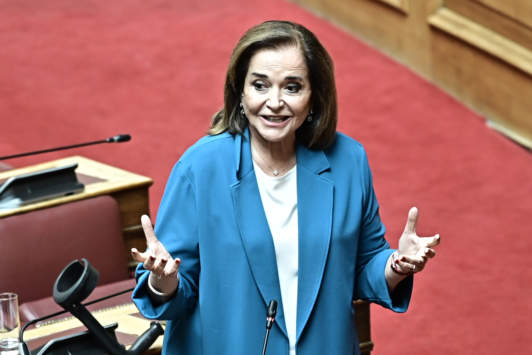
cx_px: 266
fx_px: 4433
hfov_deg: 6.9
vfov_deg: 4.6
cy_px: 178
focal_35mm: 300
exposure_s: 1/800
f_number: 3.2
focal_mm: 200
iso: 1600
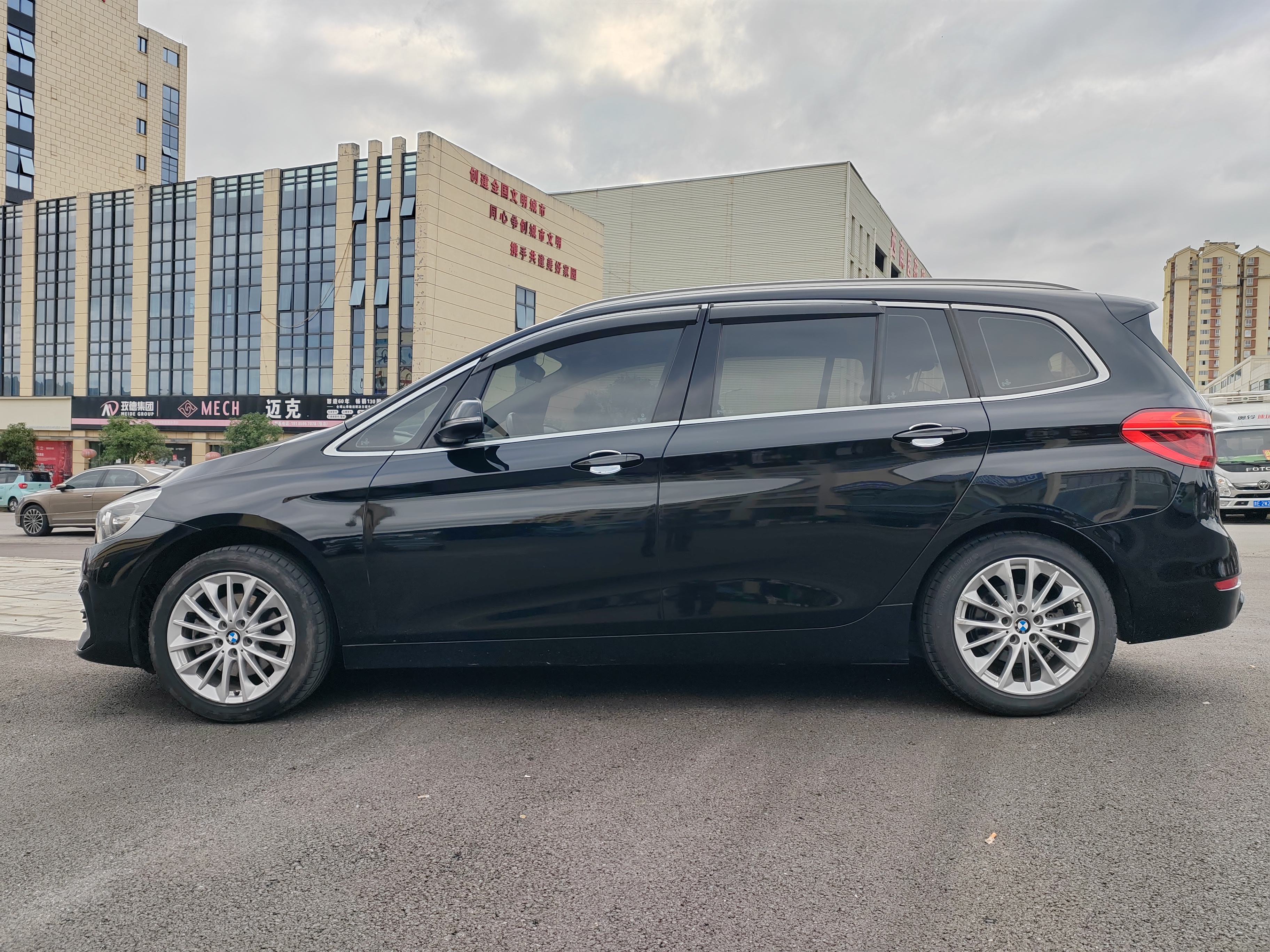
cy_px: 476
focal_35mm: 27
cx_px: 635
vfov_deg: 51.4
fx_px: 991
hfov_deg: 65.3
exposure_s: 1/590
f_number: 1.8
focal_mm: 6.14
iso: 100
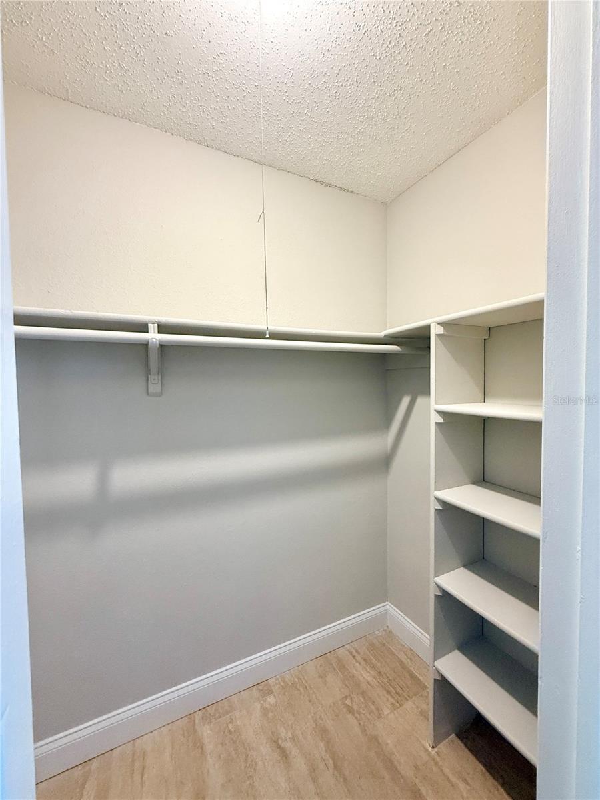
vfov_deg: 102.1
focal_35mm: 14
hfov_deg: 85.7
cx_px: 300
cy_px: 400
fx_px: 324
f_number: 2.2
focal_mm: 2.22
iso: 320
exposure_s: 1/87
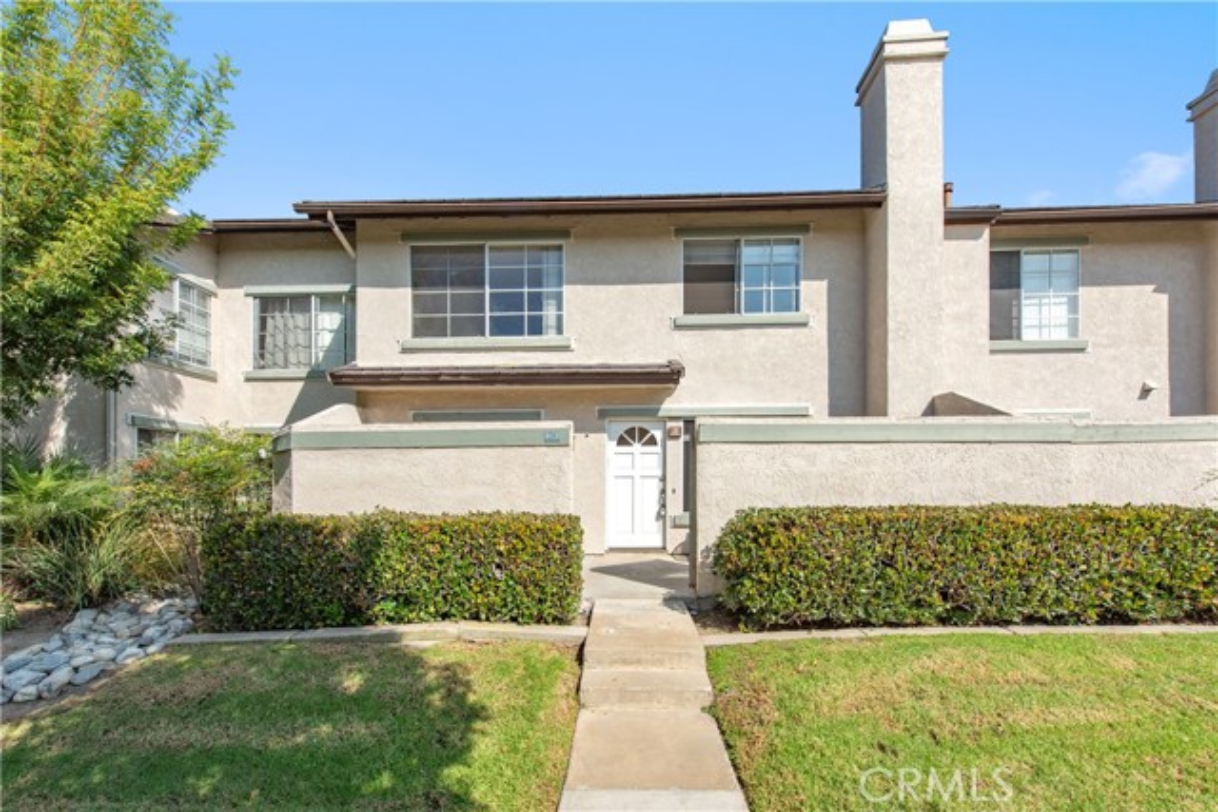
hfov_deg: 104.2
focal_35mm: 14
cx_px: 609
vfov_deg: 81.2
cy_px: 406
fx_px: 474
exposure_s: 1/400
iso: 200
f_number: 10
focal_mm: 14
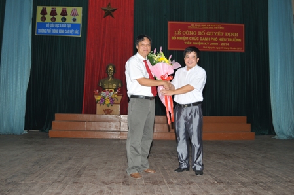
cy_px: 98
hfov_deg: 53.2
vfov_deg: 36.8
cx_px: 147
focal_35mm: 36
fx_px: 294
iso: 200
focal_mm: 24
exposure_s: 1/60
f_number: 6.3
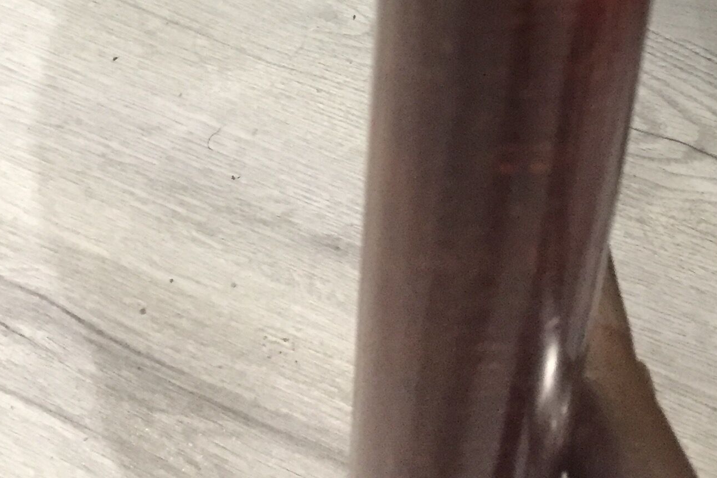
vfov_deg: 15.6
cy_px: -363
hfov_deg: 26.4
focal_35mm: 76
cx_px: 514
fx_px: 1514
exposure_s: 1/17
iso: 320
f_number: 2.2
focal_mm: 4.15
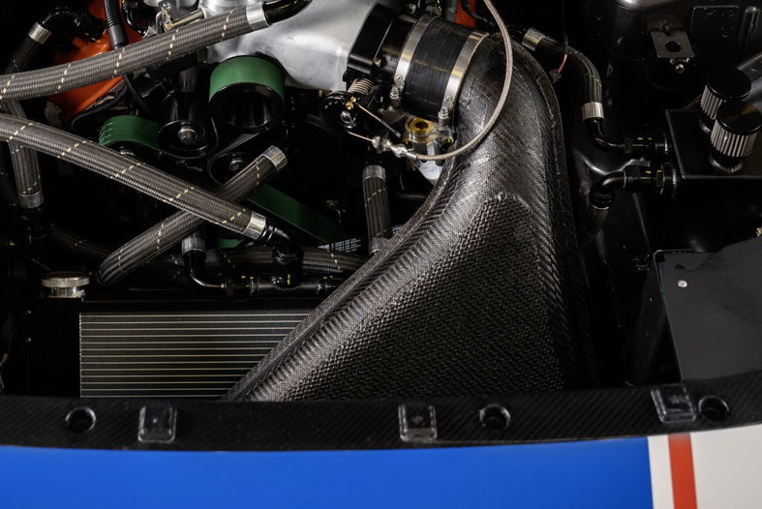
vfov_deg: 21.0
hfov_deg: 31.8
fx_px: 1334
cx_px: 296
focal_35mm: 63
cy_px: 23
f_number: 2.8
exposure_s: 1/100
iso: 500
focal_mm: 31
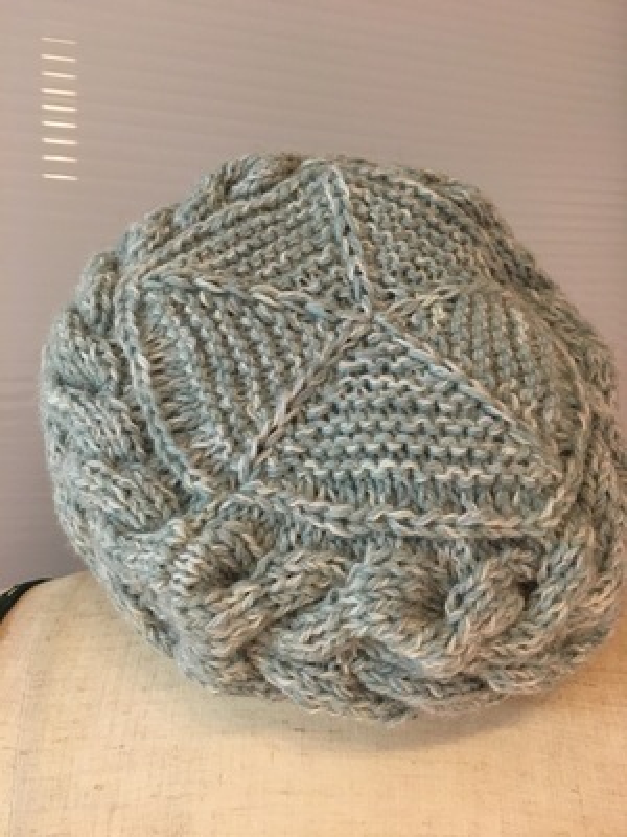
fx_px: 700
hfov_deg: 48.2
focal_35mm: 29
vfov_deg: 61.7
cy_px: 418
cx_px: 314
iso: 200
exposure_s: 1/15
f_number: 2.2
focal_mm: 4.15
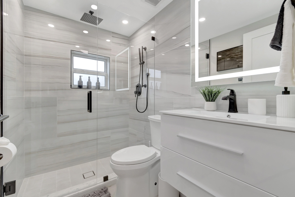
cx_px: 148
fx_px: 123
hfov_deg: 100.4
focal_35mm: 15
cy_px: 98
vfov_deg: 77.3
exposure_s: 1/15
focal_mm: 10
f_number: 8
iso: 1000
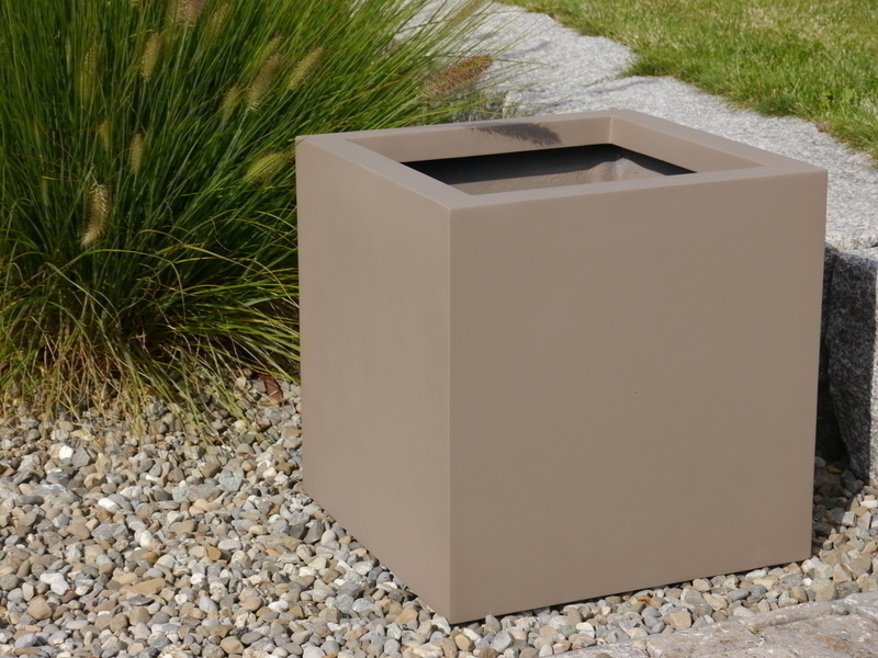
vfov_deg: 17.6
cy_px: 329
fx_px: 2131
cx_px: 439
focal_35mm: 84
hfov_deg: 23.3
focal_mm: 42
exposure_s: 1/400
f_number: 9
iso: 160
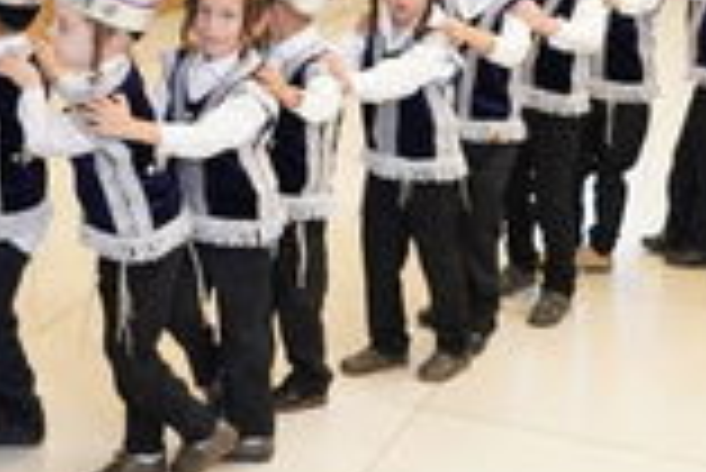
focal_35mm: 84
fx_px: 1649
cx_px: 234
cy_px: 22
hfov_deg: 24.1
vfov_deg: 16.0
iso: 1250
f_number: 4
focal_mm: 33
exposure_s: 1/100
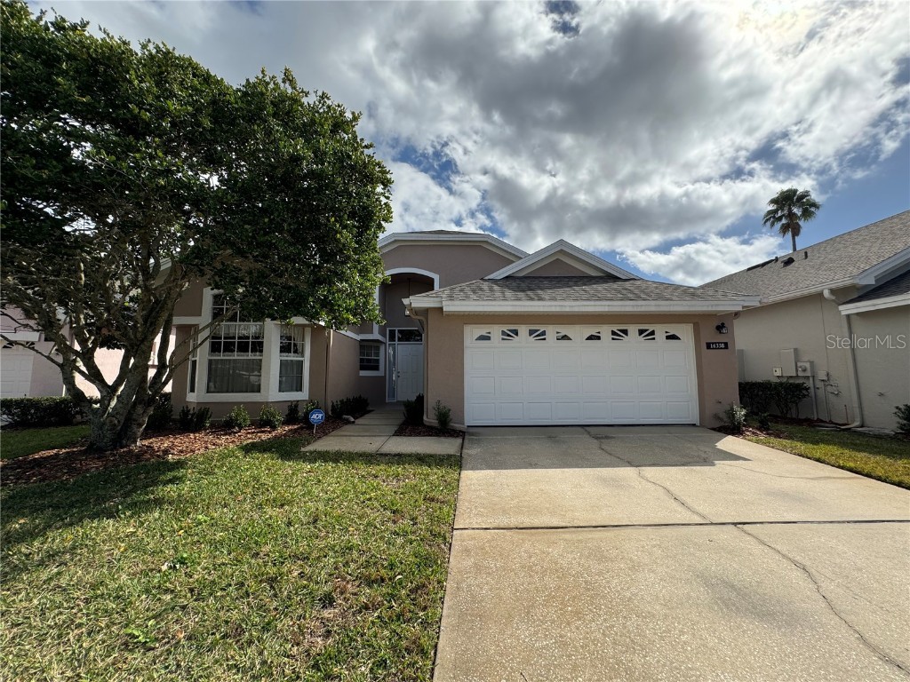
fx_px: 368
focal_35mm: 14
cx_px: 455
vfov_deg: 85.7
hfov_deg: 102.1
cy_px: 341
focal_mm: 2.22
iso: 50
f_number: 2.2
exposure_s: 1/1880
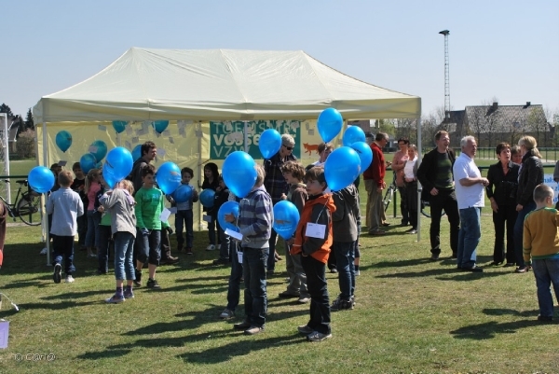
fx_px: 816
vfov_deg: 25.8
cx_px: 280
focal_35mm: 52
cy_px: 187
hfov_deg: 37.8
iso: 100
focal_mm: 35
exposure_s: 1/250
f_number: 8
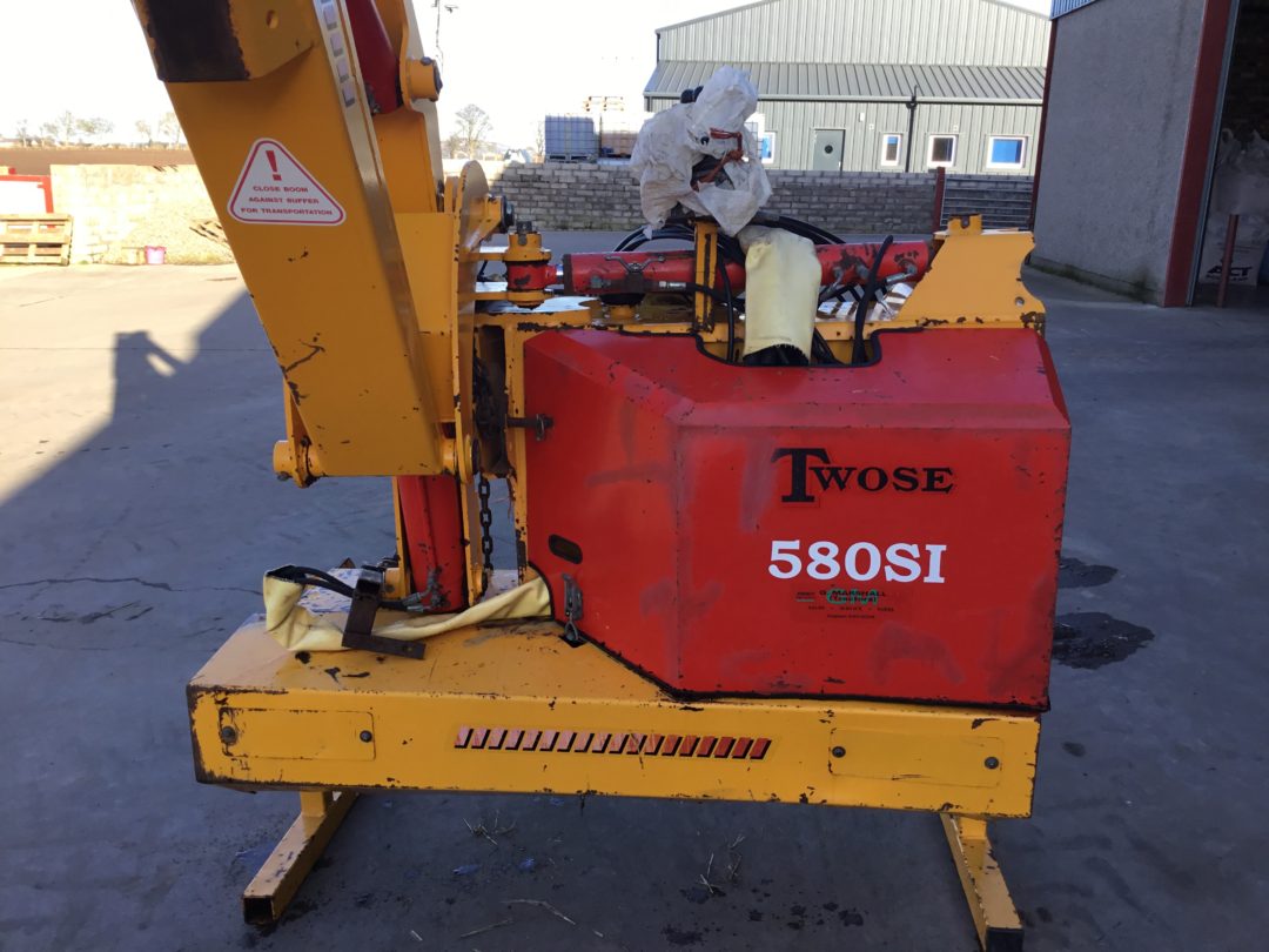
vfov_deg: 45.4
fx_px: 1136
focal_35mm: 31
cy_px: 476
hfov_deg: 58.4
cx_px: 634
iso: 25
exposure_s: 1/242
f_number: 2.4
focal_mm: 3.3
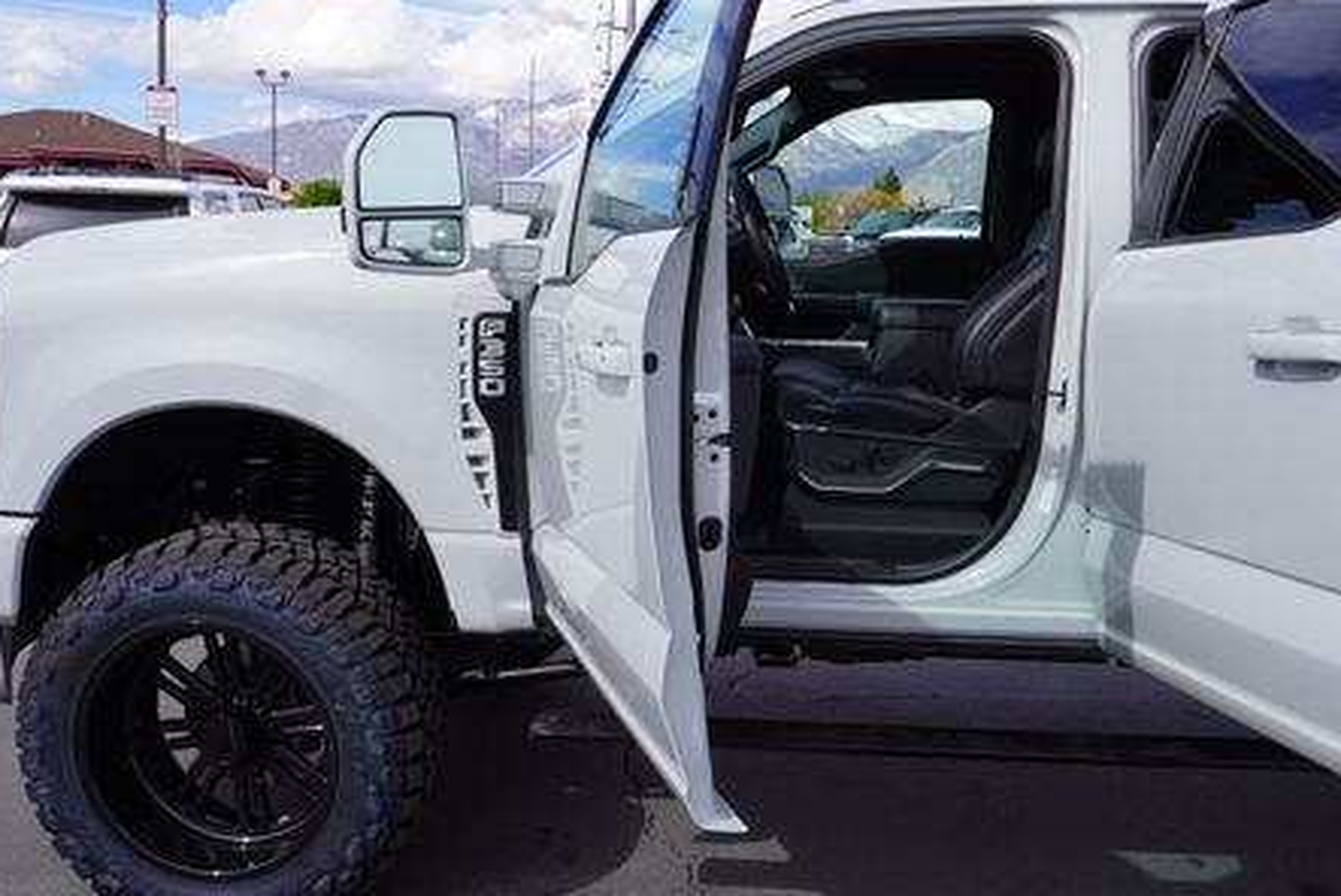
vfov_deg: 34.3
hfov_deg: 49.4
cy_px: 430
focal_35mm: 39
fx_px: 1454
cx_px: 763
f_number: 10
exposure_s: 1/160
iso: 100
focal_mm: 18
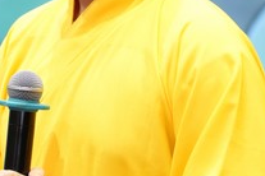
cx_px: -3
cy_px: 33
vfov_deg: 4.3
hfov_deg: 6.4
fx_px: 2363
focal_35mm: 321
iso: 2000
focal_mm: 102
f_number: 2.8
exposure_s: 1/80
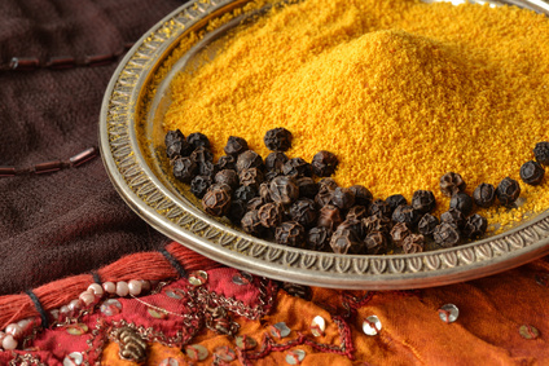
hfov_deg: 15.2
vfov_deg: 10.2
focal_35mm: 135
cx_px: 274
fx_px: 2059
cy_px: 183
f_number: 25
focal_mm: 90
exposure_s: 1.6
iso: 100
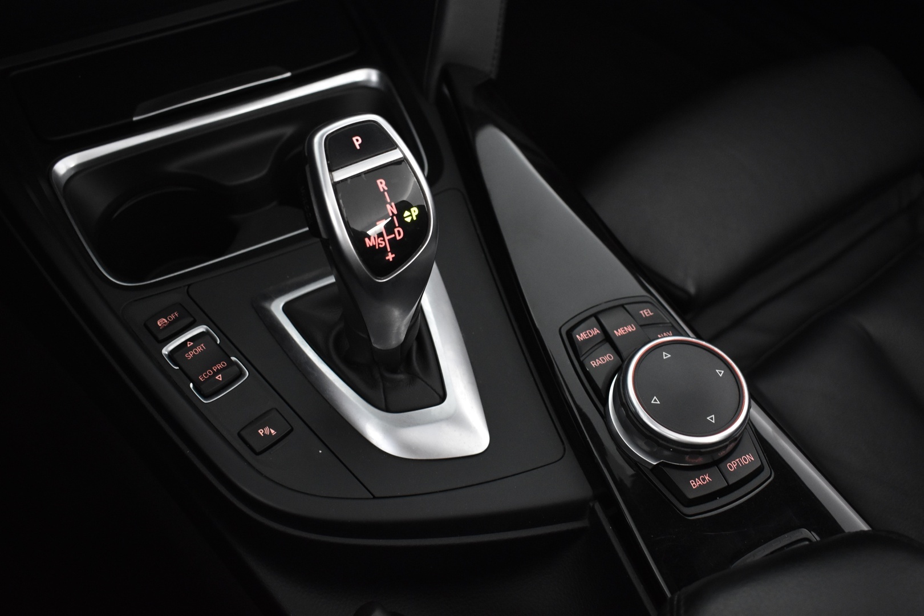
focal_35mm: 33
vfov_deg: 40.0
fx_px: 847
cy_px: 308
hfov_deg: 57.2
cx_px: 462
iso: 1600
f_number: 3.8
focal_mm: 22
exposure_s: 1/30
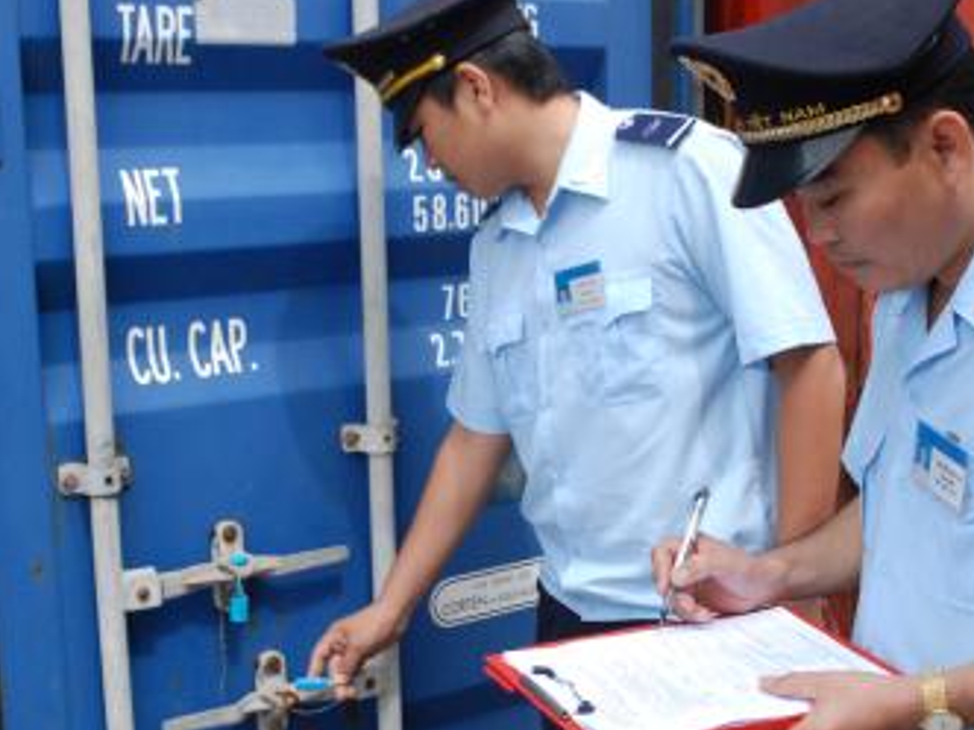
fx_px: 1519
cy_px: 408
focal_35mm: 54
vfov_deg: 27.0
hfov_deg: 35.5
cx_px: 508
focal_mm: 26
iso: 1000
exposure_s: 1/500
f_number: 11
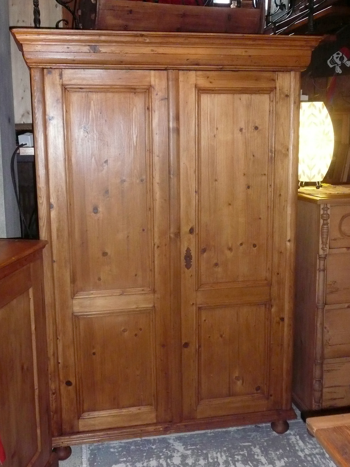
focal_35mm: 43
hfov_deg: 33.6
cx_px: 175
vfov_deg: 43.9
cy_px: 234
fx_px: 580
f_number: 4
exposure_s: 1/30
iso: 640
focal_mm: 7
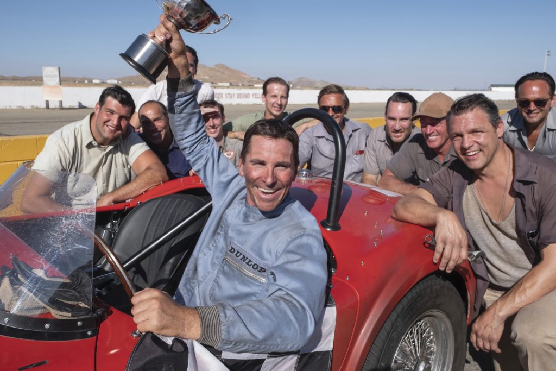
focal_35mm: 31
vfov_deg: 42.3
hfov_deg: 60.3
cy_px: 186
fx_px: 479
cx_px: 278
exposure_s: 1/1000
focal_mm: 20.6
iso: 400
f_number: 8
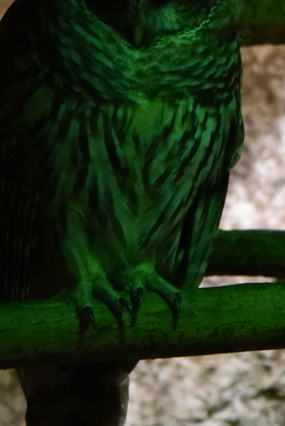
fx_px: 5006
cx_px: 179
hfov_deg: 3.3
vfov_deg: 4.9
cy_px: 158
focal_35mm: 422
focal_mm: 120
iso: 7200
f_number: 4
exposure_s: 1/250
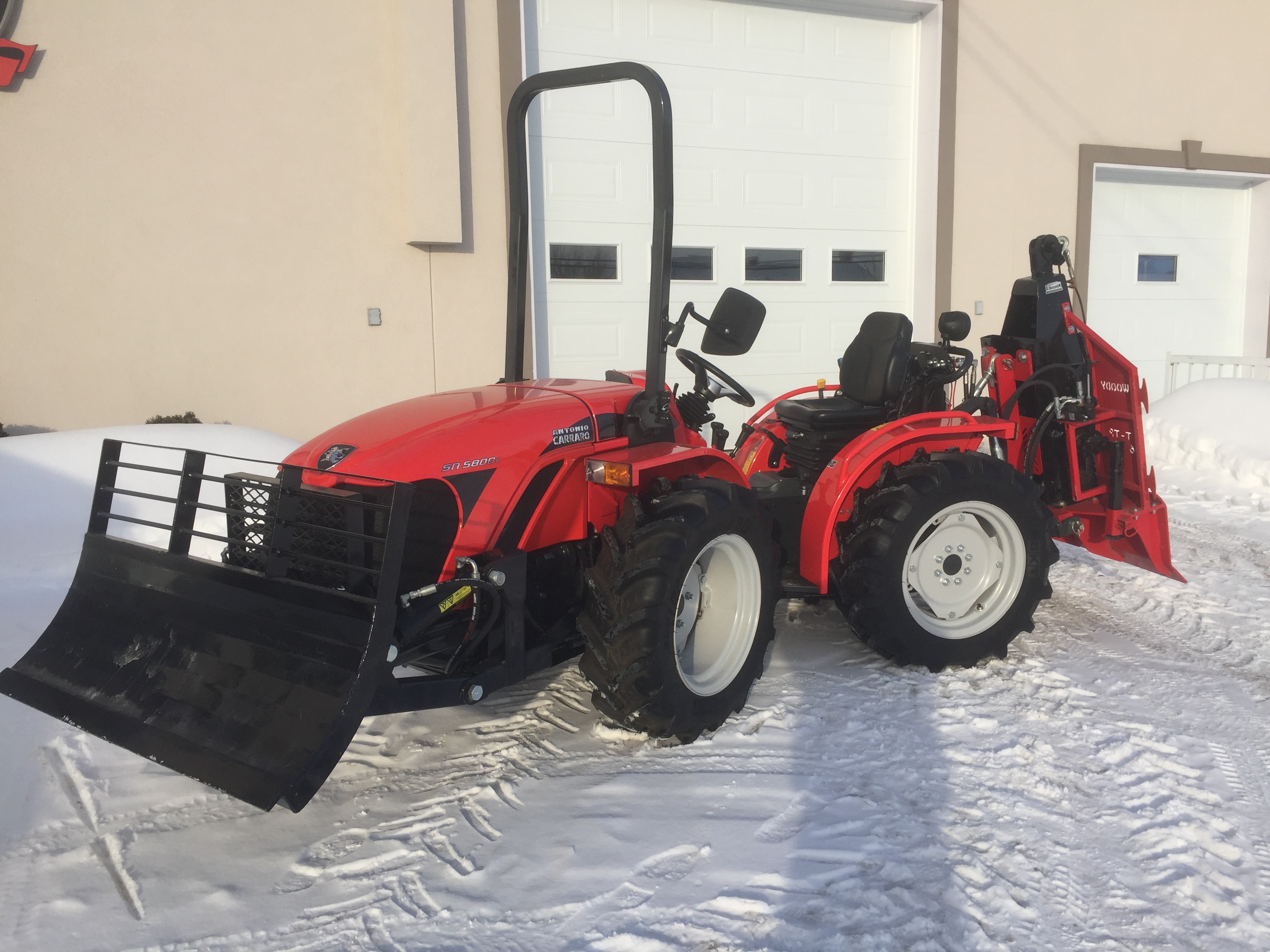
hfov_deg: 61.7
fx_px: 1064
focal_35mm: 29
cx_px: 635
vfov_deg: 48.2
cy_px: 476
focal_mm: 4.15
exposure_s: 1/1647
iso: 32
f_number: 2.2
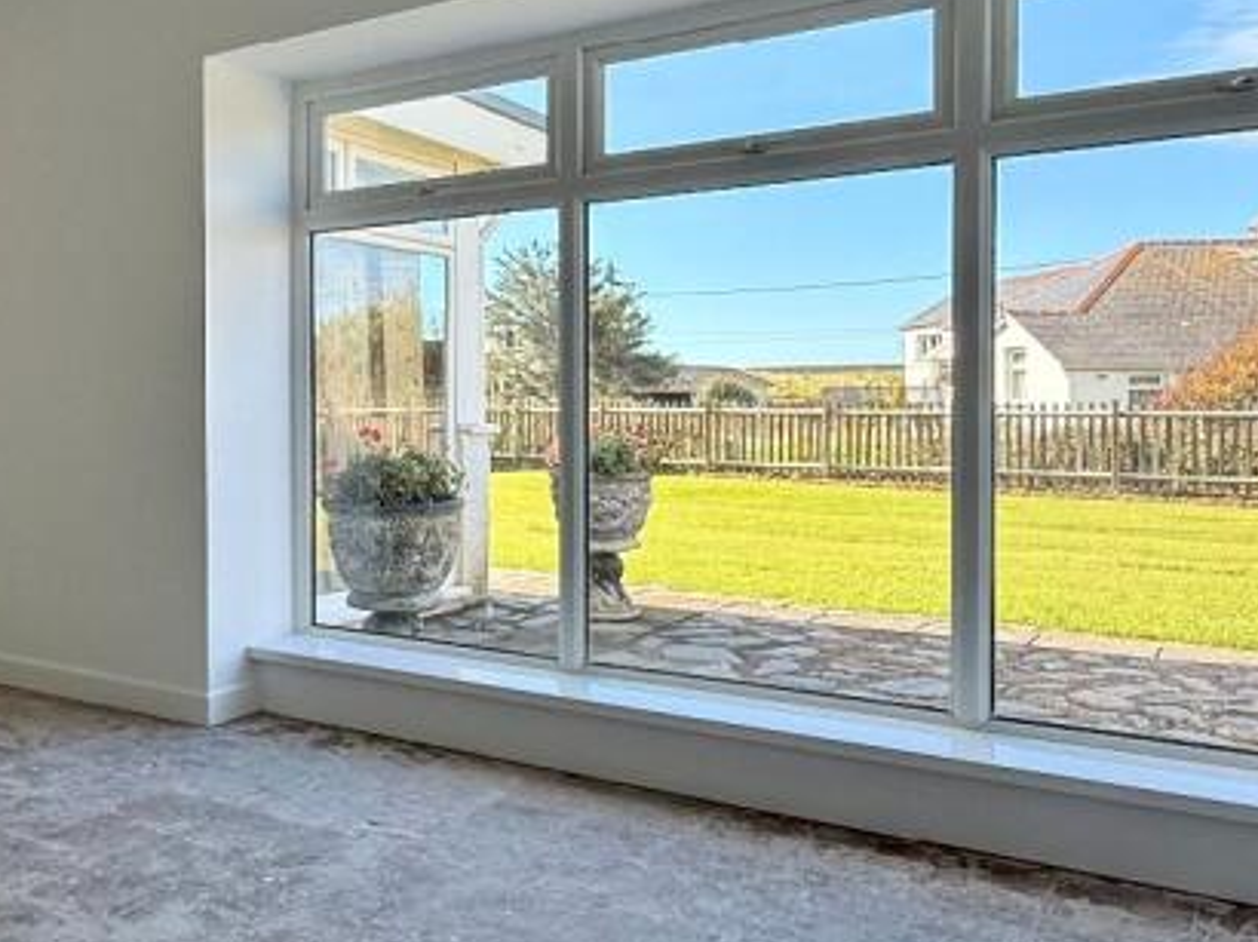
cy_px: 423
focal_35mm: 35
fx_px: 1271
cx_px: 255
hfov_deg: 49.6
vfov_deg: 40.6
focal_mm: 2.22
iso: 64
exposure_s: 1/408
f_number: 2.2
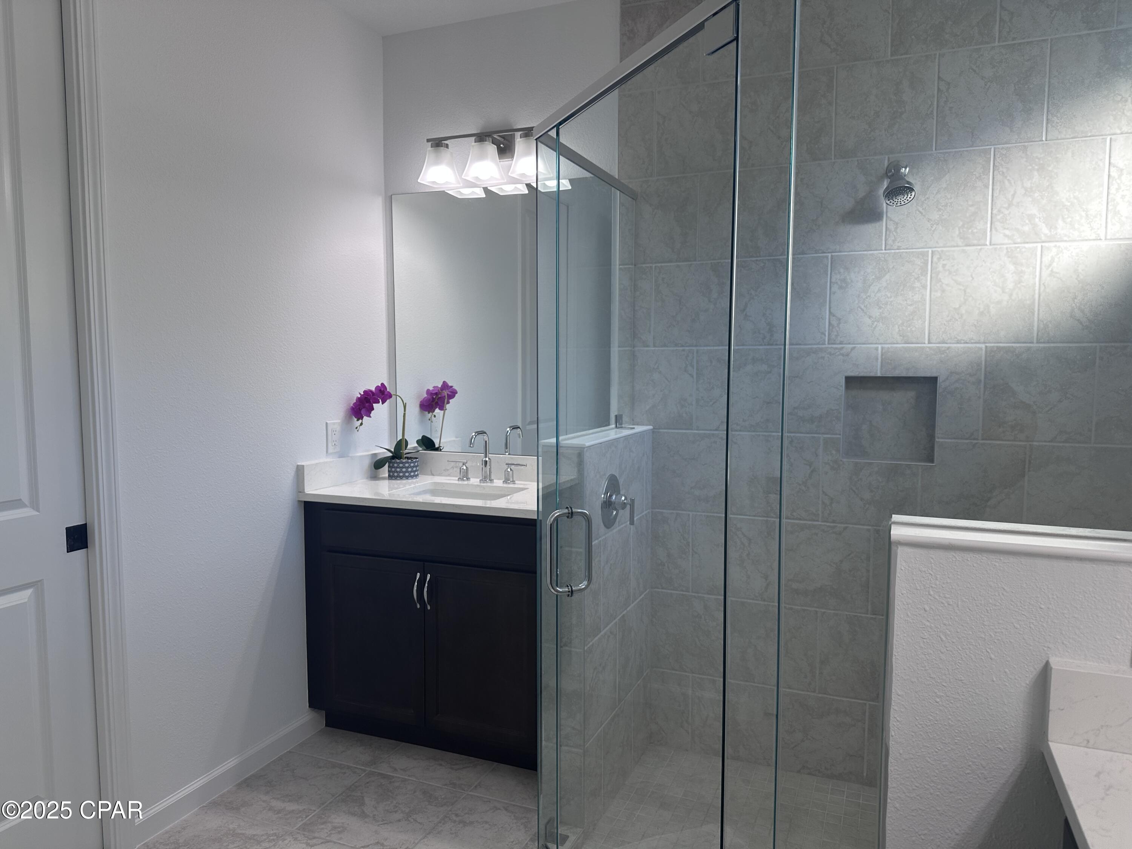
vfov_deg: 56.8
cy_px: 424
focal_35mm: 24
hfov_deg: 71.6
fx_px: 785
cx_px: 566
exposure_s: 1/214
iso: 64
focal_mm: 6.86
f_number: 1.78
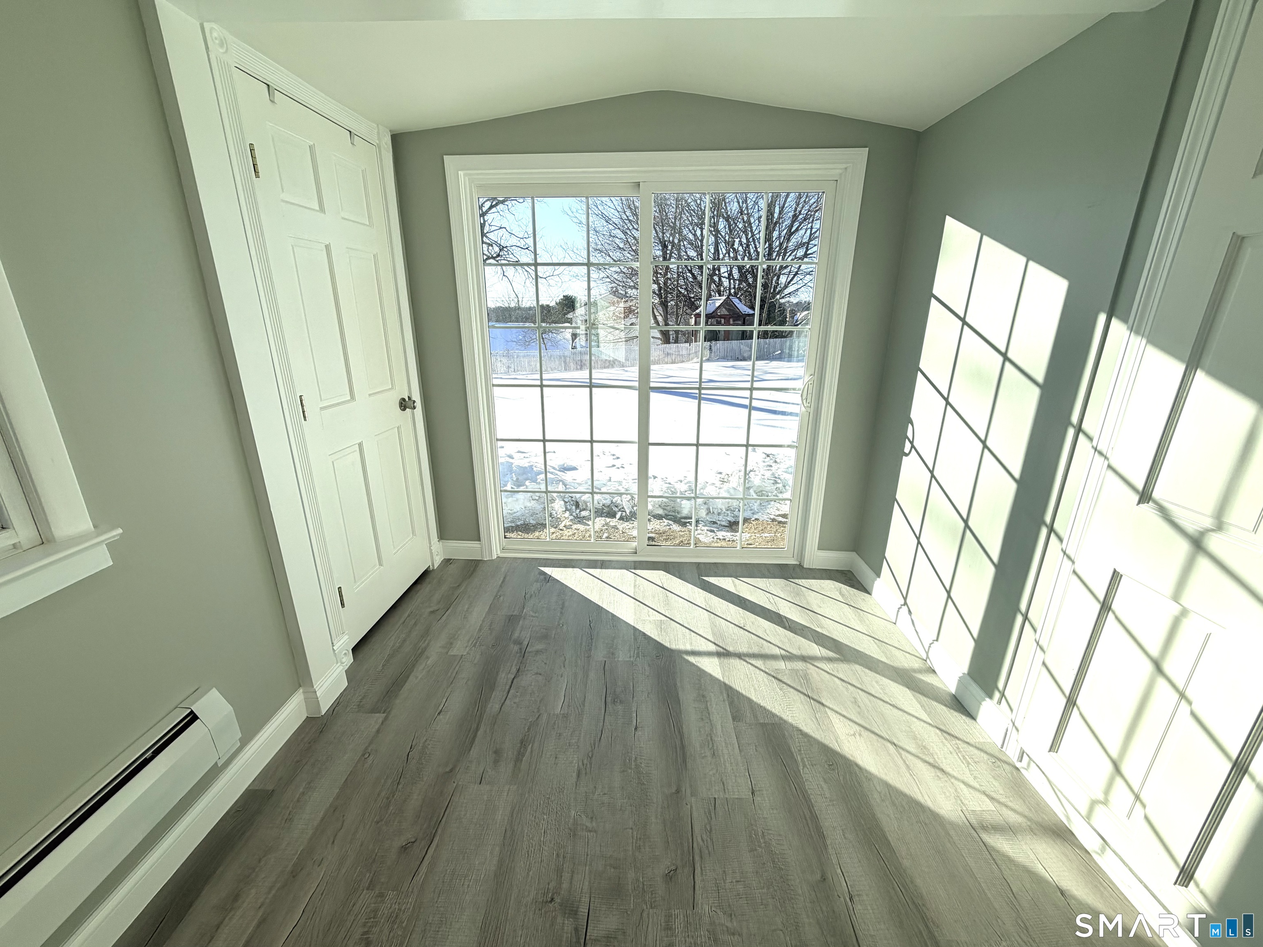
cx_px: 632
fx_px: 511
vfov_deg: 85.7
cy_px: 474
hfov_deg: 102.1
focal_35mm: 14
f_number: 2.2
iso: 32
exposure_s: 1/770
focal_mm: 2.22
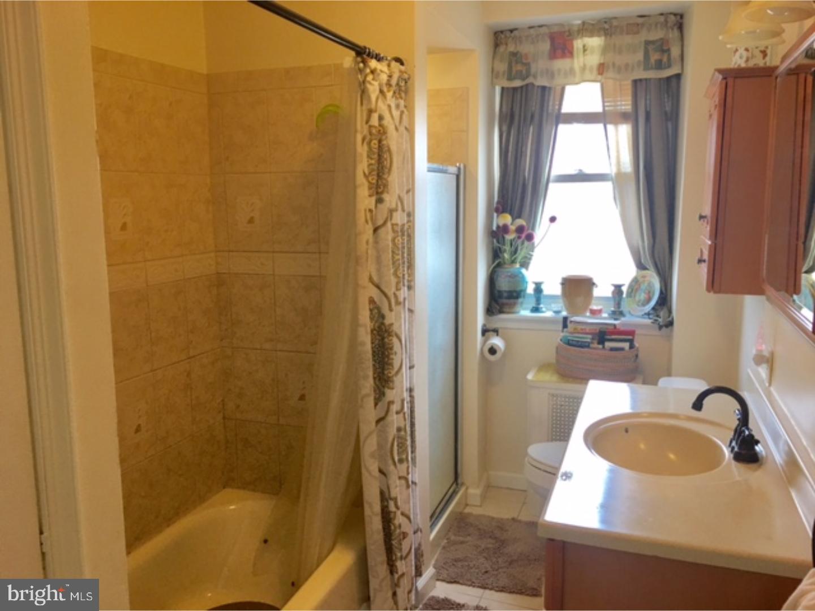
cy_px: 306
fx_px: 683
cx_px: 408
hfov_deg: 61.7
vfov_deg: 48.2
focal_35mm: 29
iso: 32
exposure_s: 1/30
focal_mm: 4.15
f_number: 2.2
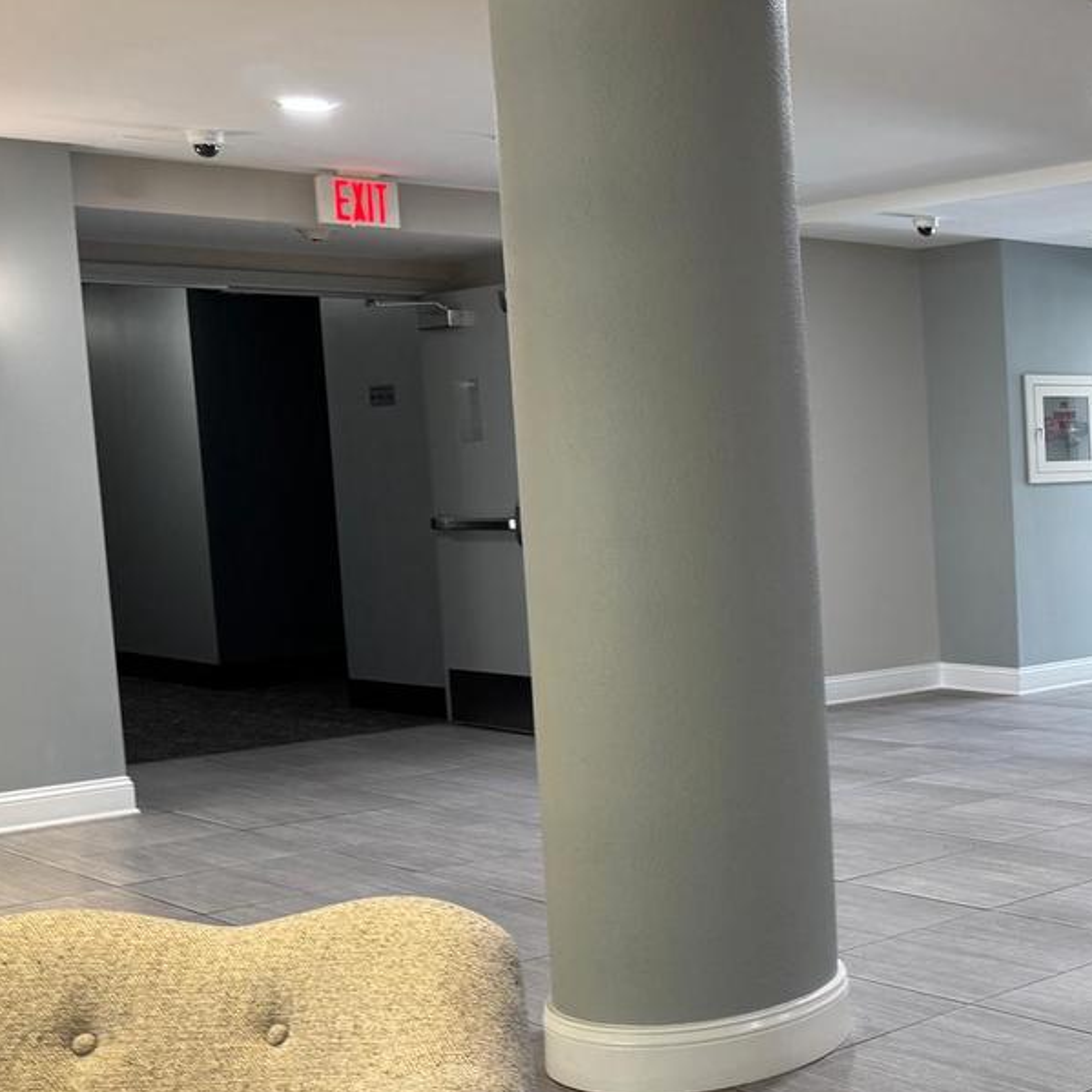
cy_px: 645
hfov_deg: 29.5
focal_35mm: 51
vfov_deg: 33.3
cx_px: 1247
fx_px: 1820
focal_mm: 6.76
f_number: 1.78
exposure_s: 1/60
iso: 200
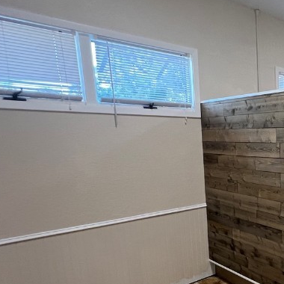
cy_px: 188
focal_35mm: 31
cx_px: 312
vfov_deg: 51.6
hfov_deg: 41.8
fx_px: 288
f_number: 1.8
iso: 200
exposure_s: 1/99
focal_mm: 1.57
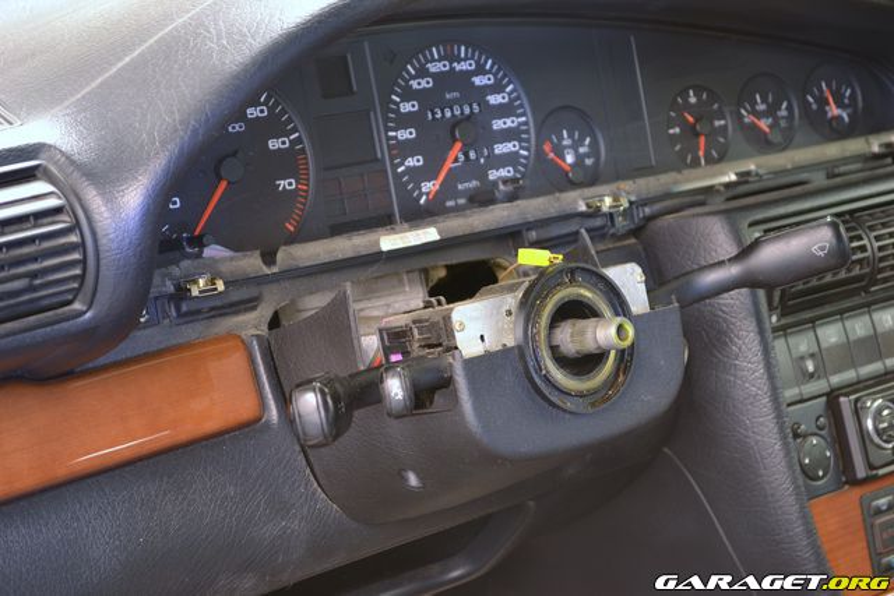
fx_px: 2049
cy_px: 298
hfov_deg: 24.6
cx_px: 447
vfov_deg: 16.6
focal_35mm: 82
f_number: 5.6
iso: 100
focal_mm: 55
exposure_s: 6
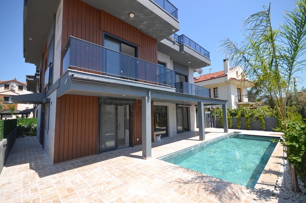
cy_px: 102
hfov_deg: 100.5
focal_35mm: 15
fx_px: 127
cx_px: 153
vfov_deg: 77.1
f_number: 8
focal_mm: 10
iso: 100
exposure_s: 1/200
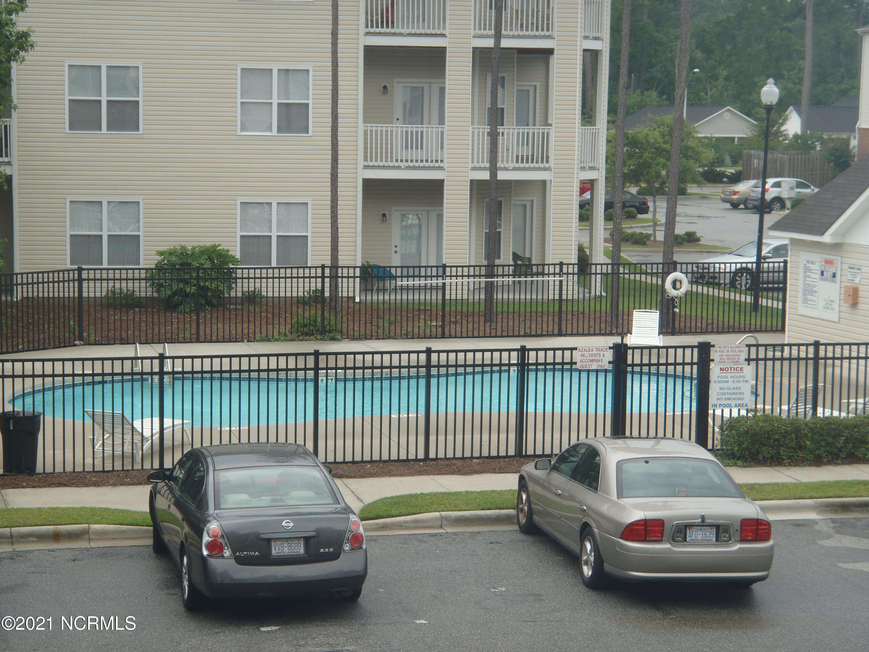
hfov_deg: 26.7
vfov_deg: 20.2
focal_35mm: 73
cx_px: 434
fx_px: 1833
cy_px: 326
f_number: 5
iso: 64
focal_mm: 13.18
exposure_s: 1/250
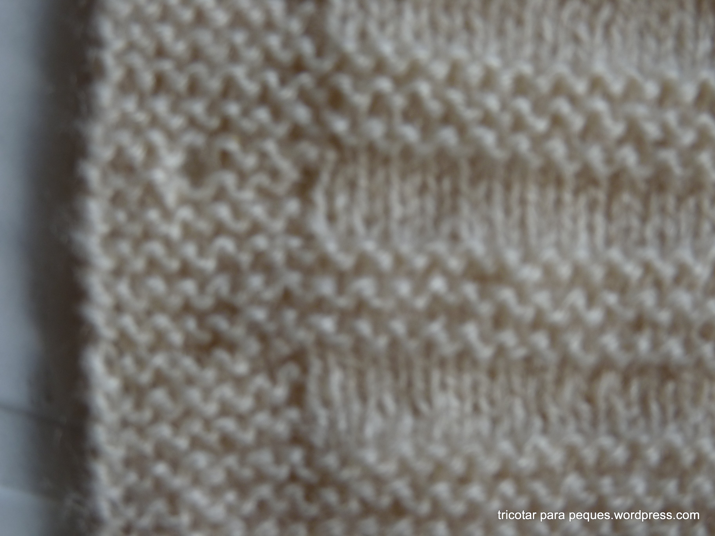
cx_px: 358
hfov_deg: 15.8
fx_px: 2582
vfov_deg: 11.9
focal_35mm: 125
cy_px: 268
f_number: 4
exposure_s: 1/200
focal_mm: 22.3
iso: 100
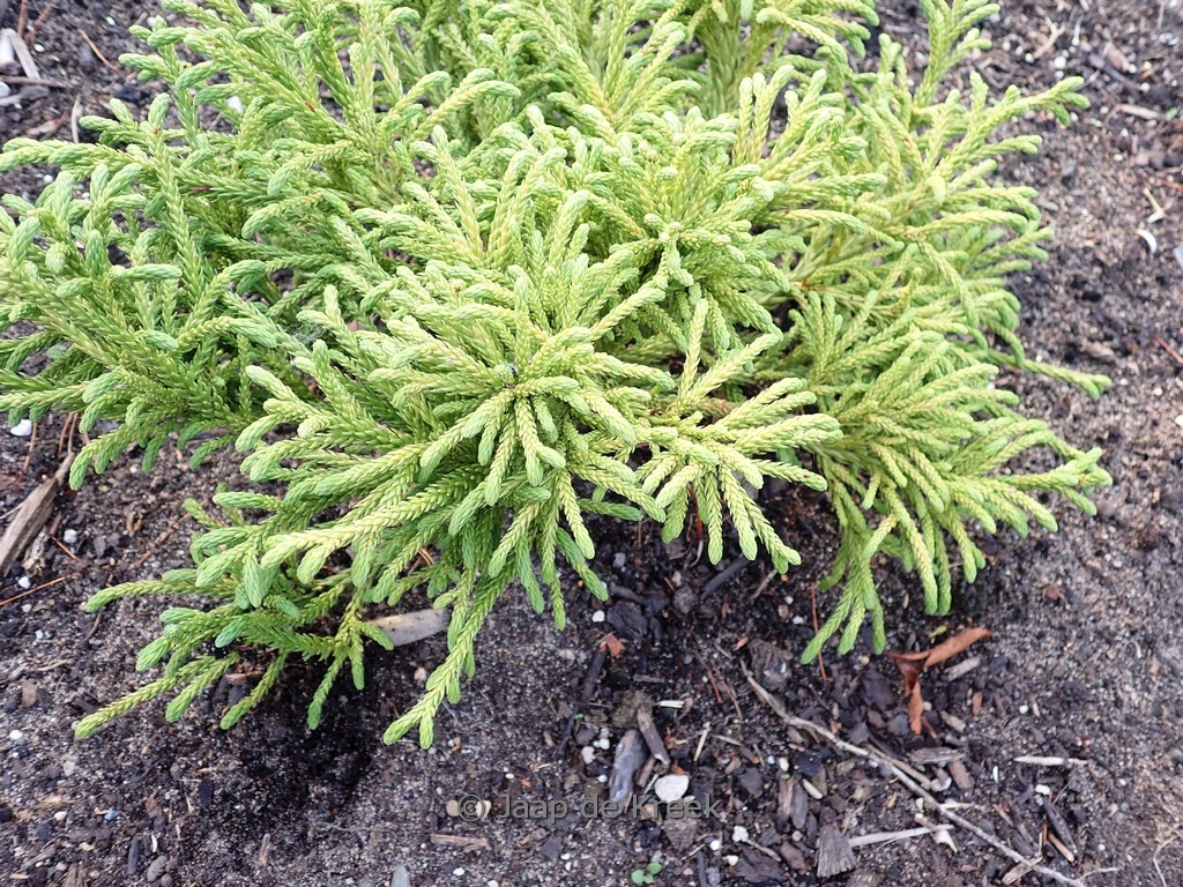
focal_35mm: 30
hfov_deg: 60.0
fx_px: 1025
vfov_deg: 46.8
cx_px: 592
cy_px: 444
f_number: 2.3
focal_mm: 5.5
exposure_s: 1/125
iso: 160
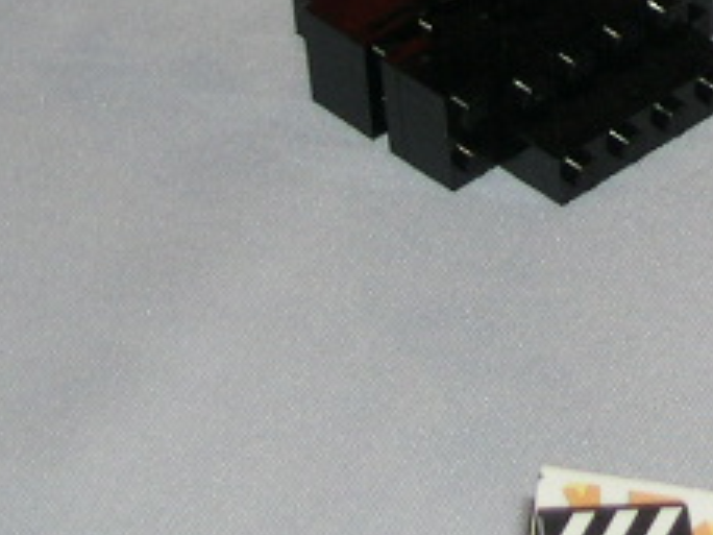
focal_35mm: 324
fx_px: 6674
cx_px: 1113
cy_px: -413
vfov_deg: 4.5
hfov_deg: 6.0
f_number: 3.8
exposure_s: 1/60
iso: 100
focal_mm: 15.3
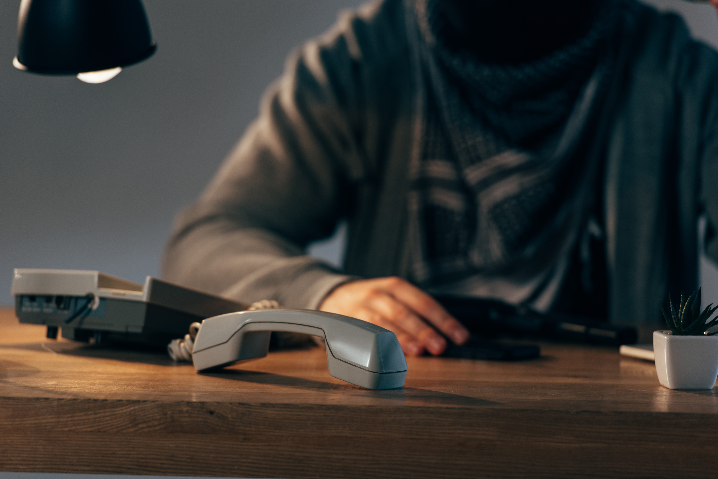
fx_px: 3990
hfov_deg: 10.3
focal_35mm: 200
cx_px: 359
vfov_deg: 6.9
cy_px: 240
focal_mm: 200
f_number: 3.5
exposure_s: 1/200
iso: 160
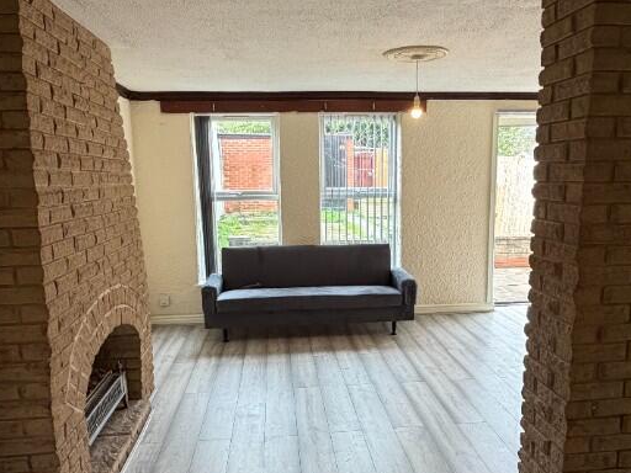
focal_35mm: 28
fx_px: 510
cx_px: 328
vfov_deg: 49.7
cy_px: 255
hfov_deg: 63.4
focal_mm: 2.22
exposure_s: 1/121
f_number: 2.2
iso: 250
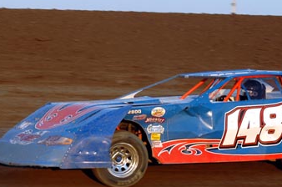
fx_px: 1476
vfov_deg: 7.2
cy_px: 109
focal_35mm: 189
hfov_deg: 10.9
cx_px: 177
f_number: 4
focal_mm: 85
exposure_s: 1/500
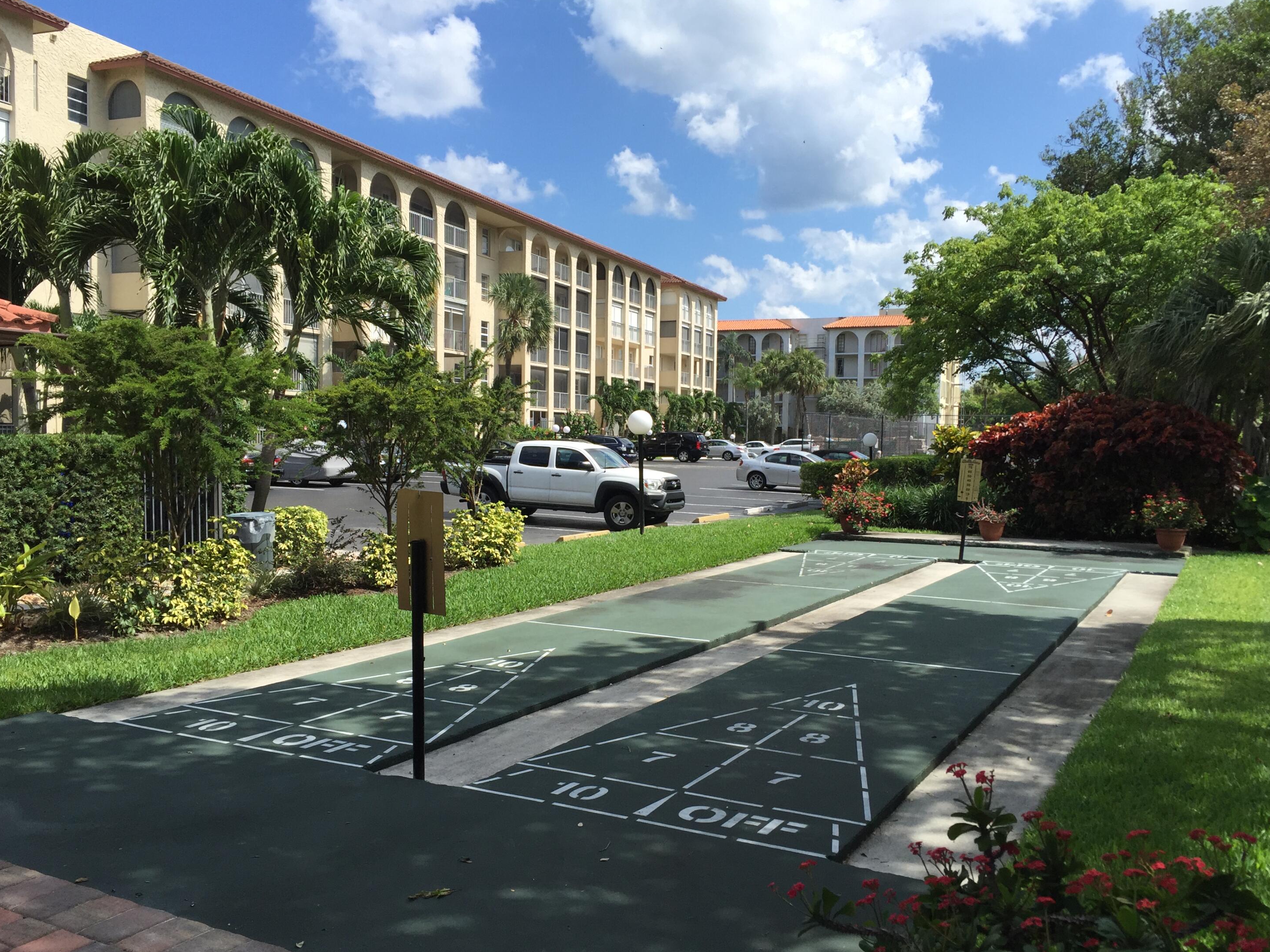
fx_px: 1101
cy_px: 488
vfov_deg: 46.8
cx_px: 634
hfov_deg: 60.0
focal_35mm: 30
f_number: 2.2
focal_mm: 4.15
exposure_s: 1/1883
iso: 32
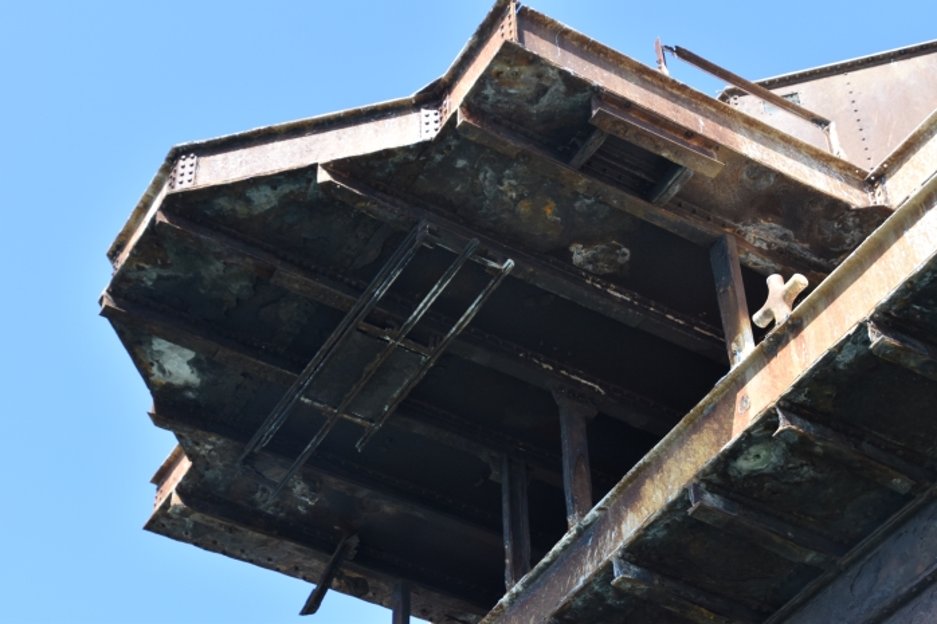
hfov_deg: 30.5
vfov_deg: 20.6
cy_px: 312
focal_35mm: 66
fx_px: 1717
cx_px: 468
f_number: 8
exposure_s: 1/250
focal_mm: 44
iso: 320
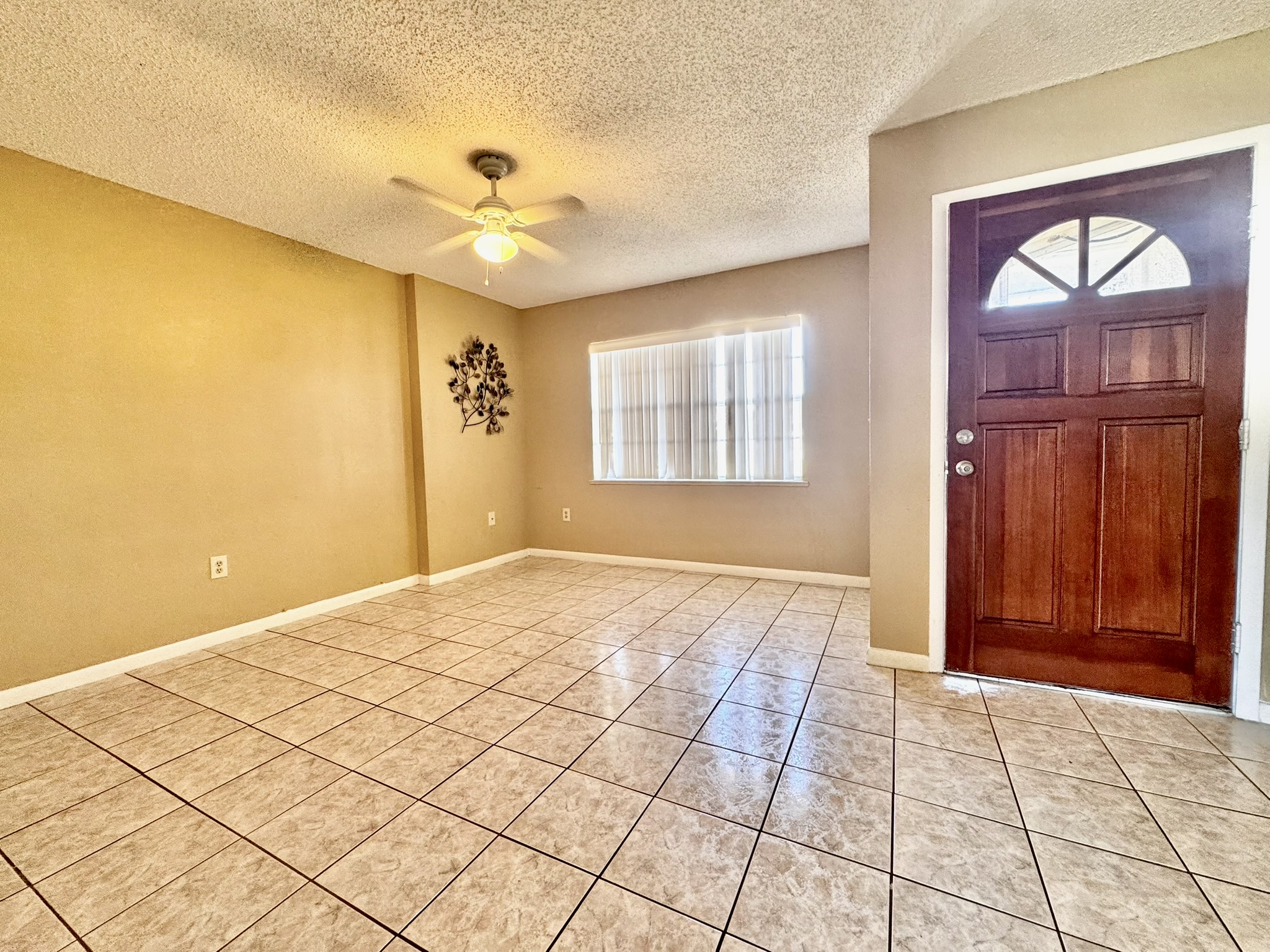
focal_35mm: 14
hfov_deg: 102.1
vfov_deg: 85.7
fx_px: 514
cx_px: 635
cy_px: 476
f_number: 2.2
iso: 200
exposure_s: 1/60
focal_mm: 2.22
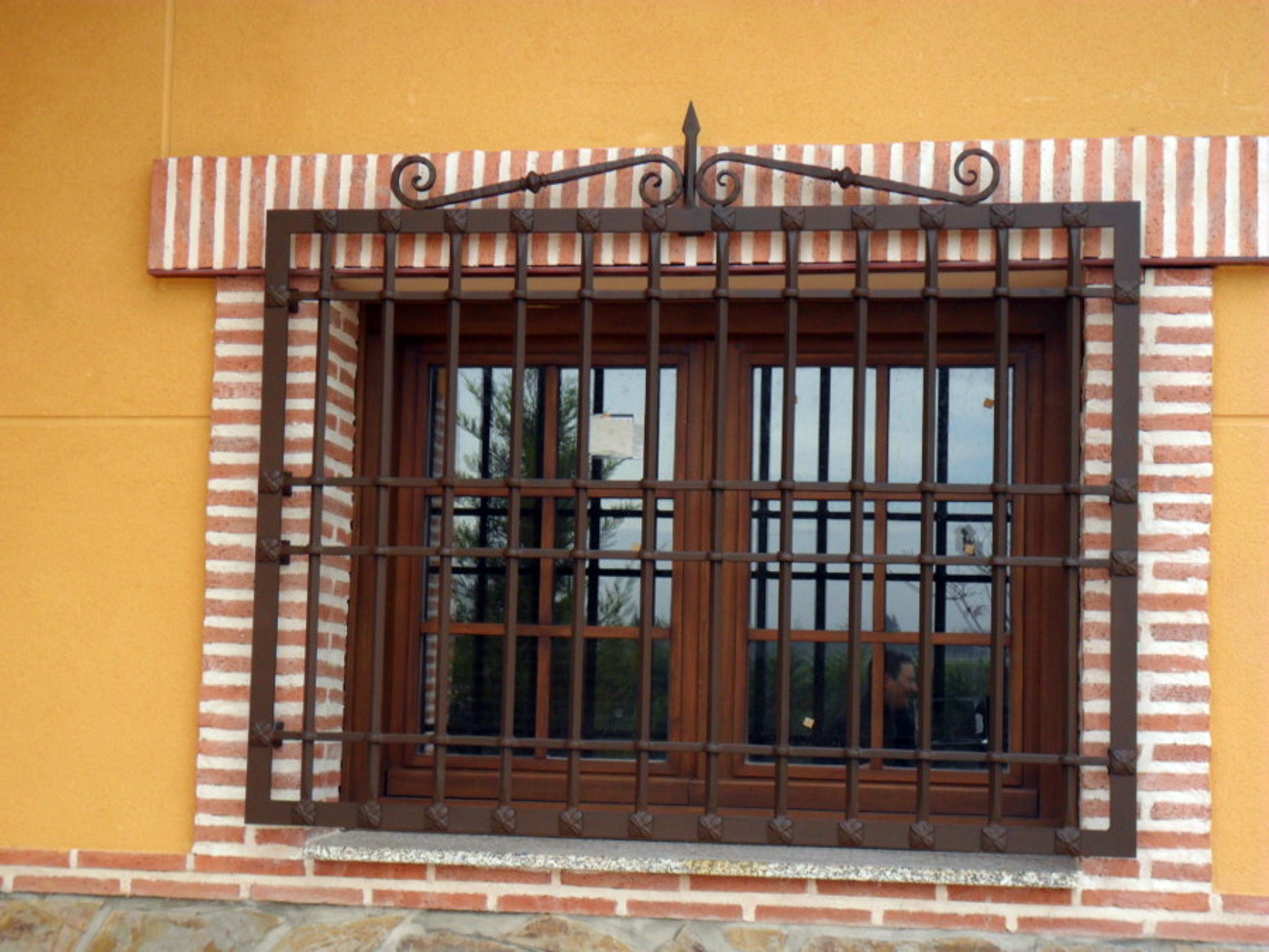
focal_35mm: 63
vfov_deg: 23.3
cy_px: 476
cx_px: 634
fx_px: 2310
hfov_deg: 30.7
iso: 100
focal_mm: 11.2
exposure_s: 1/60
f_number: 5.6
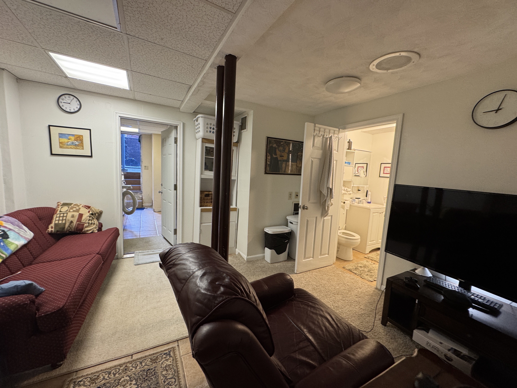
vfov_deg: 85.7
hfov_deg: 102.1
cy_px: 194
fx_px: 209
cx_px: 258
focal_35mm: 14
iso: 160
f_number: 2.2
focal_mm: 2.22
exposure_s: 1/60
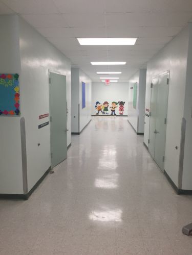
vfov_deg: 61.7
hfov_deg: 48.2
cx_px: 96
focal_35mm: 29
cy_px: 128
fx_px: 214
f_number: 2.2
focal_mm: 4.15
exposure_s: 1/30
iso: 40
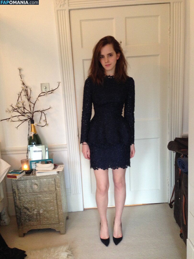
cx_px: 97
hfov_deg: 42.9
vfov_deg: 55.4
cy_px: 130
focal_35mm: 33
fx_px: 247
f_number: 2.4
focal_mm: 4.12
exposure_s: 1/20
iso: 200
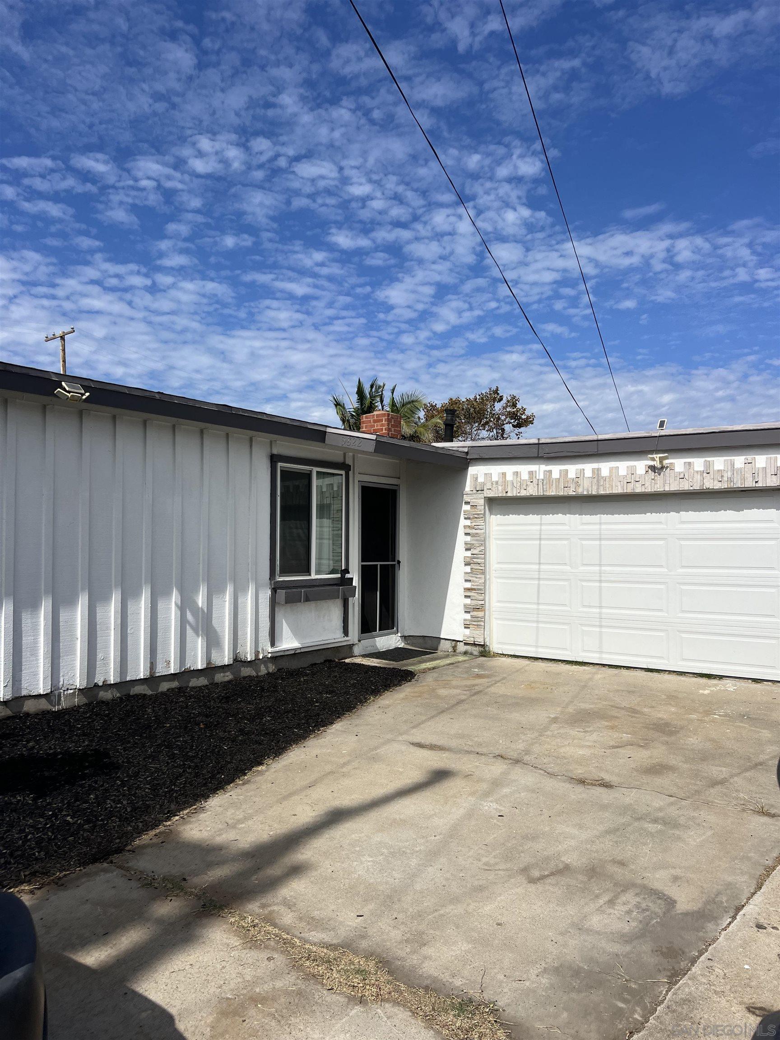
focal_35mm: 26
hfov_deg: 53.1
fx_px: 781
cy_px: 520
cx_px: 390
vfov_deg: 67.3
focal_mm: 5.7
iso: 50
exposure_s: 1/9434
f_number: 1.5
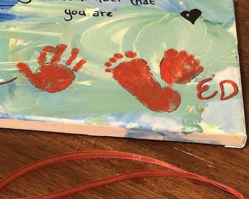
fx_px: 560
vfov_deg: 20.1
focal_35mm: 76
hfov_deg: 25.1
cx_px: 117
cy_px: 116
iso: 500
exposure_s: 1/61
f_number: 2.8
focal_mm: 6.6
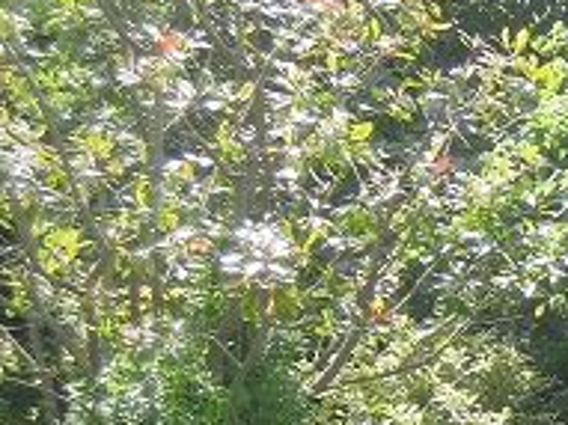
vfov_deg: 7.3
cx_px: 1032
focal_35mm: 202
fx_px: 3312
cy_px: 593
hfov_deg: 9.3
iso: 160
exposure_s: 1/320
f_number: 4
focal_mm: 9.9
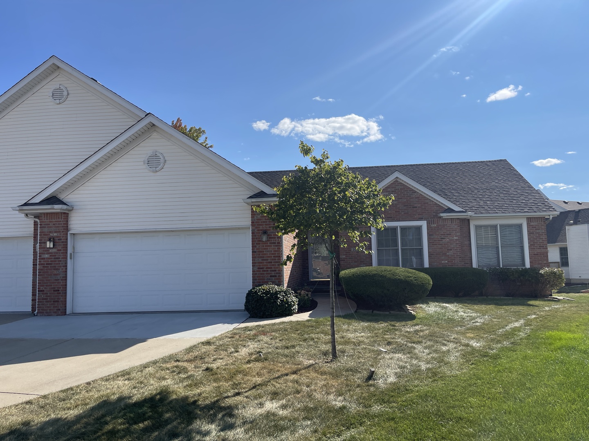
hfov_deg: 69.4
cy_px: 220
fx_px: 425
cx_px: 294
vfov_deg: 54.9
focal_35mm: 25
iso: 32
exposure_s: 1/4902
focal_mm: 5.1
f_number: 1.6
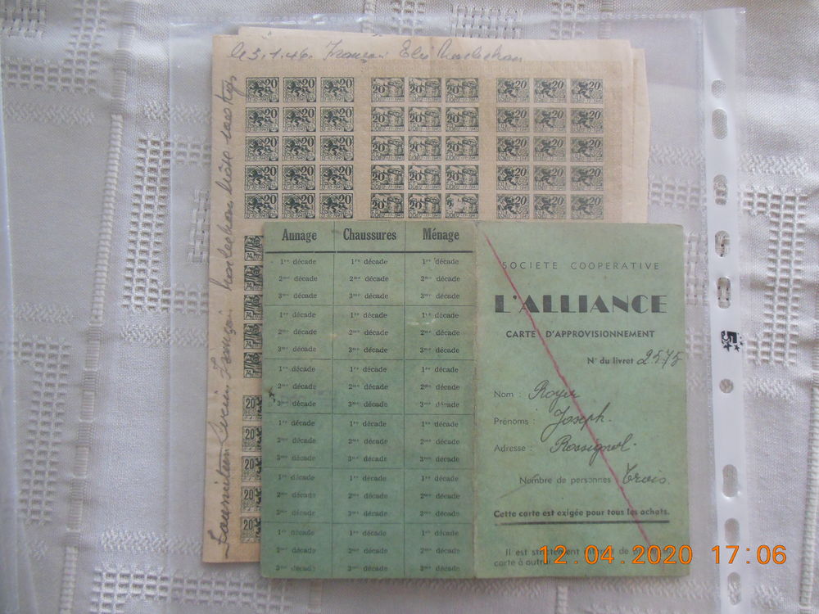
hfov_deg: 69.4
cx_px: 410
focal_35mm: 25
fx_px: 591
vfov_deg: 54.9
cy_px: 307
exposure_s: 1/100
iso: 400
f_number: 3.2
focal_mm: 4.5
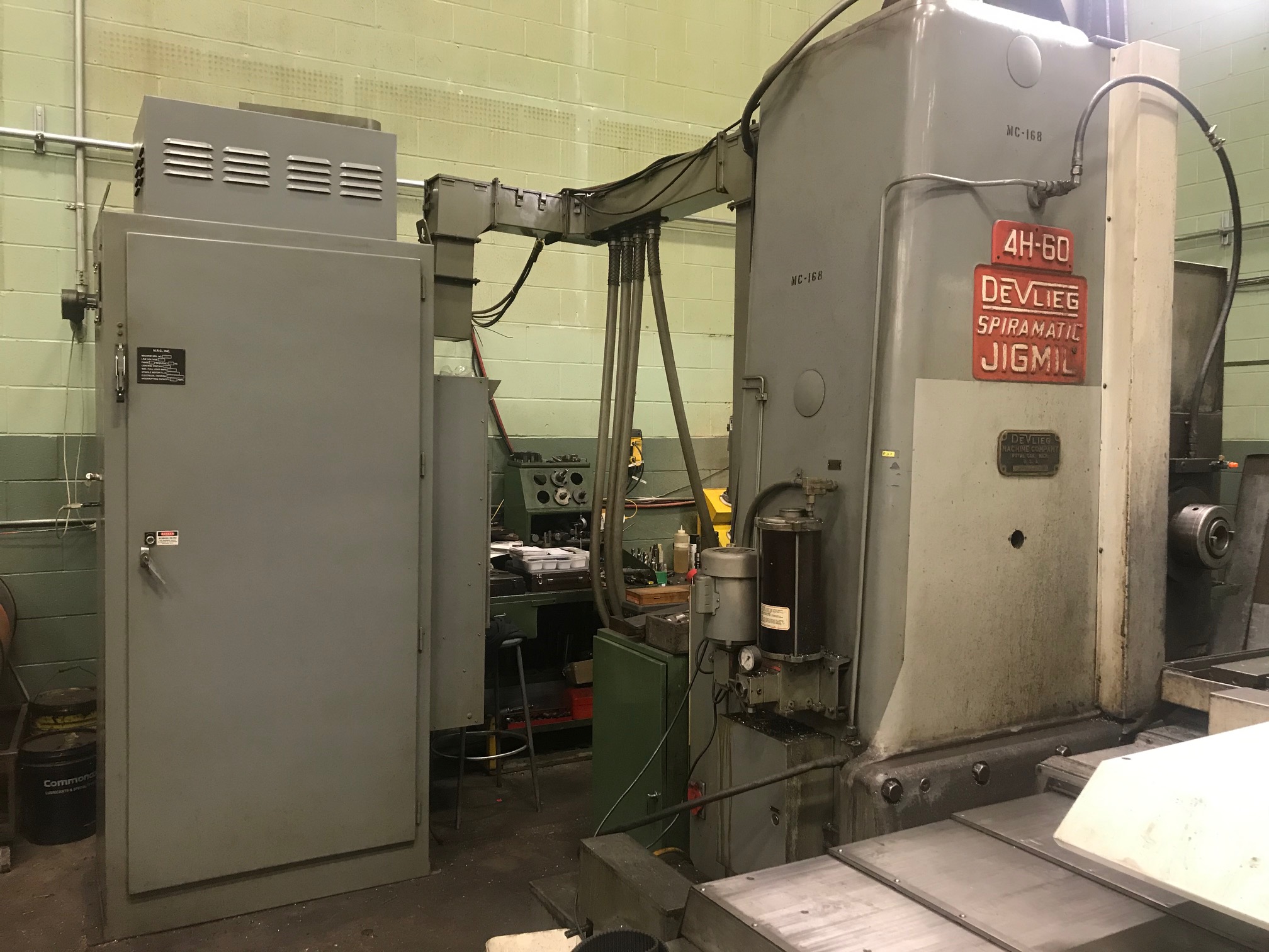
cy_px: 476
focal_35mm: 28
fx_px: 1026
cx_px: 634
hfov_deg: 63.4
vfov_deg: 49.7
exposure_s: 1/15
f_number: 1.8
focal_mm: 3.99
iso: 50
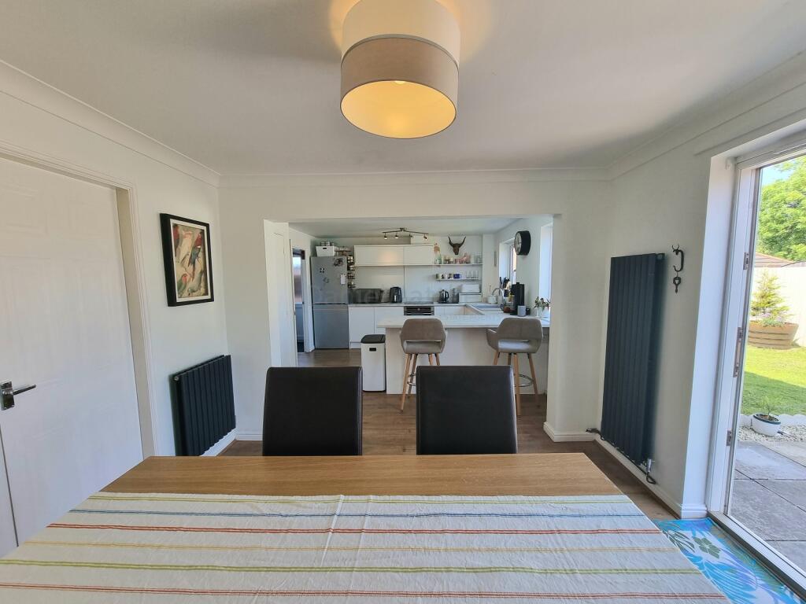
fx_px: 303
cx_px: 403
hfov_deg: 106.2
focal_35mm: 13
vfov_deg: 89.9
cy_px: 302
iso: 50
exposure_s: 1/100
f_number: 2.2
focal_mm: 2.2
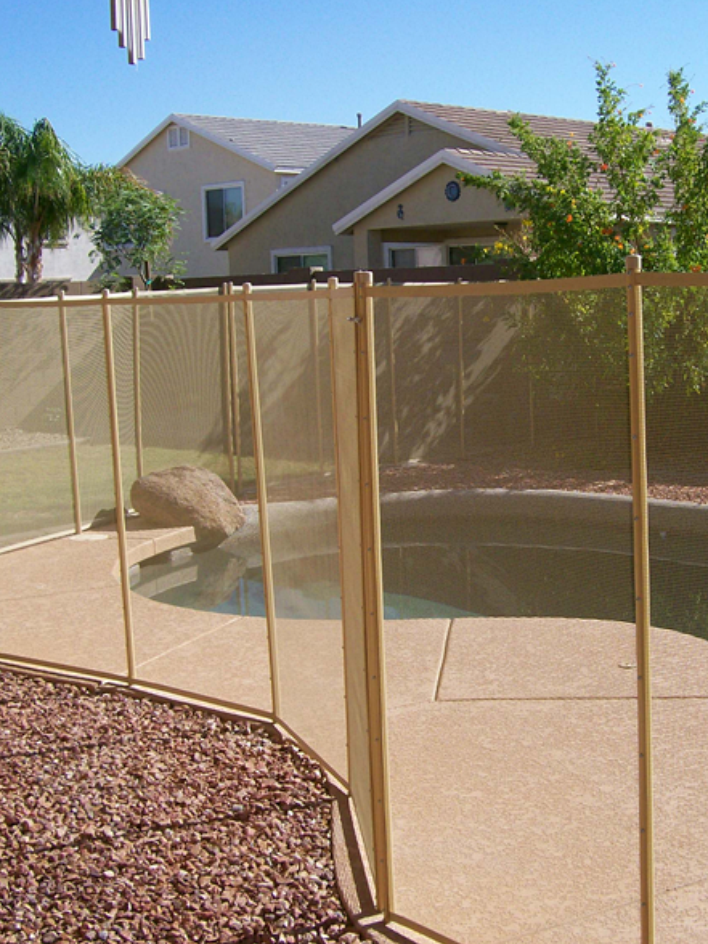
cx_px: 443
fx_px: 1336
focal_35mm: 49
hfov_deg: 29.6
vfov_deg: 38.9
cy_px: 466
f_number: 4.8
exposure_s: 1/517
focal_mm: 6
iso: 80
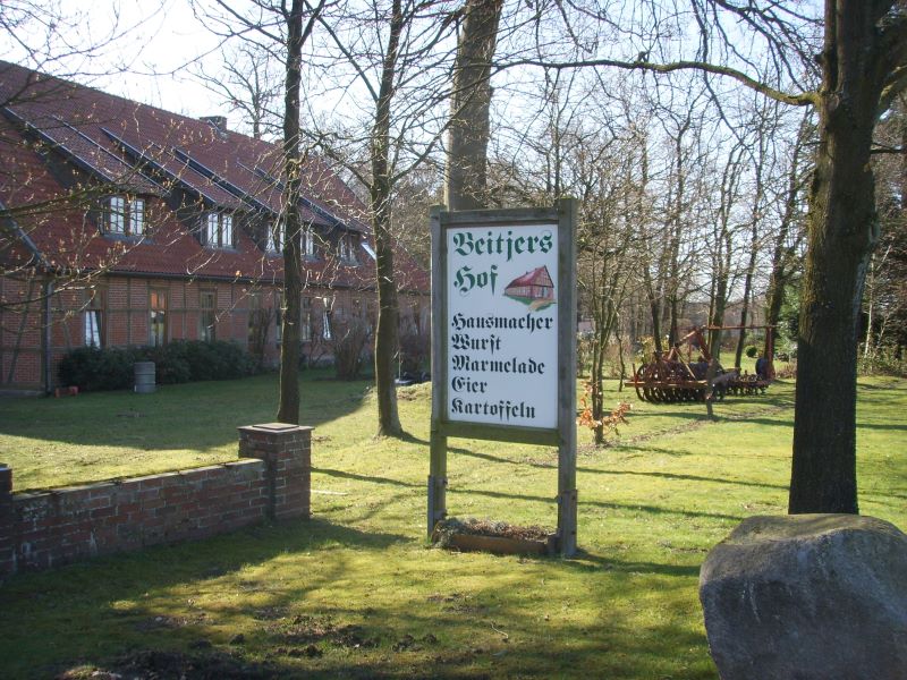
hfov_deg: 47.9
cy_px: 340
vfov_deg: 36.8
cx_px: 454
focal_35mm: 39
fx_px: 1022
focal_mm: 6.6
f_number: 3.5
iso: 50
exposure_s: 1/250
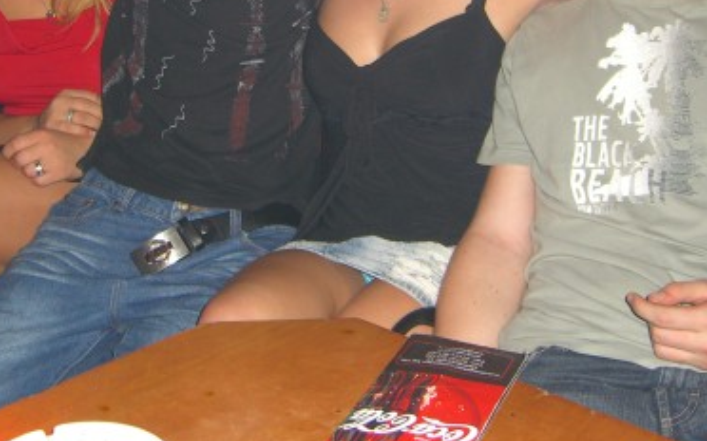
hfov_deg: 31.4
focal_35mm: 65
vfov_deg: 19.5
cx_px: 277
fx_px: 1252
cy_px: 27
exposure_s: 1/60
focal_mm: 7.9
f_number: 2.8
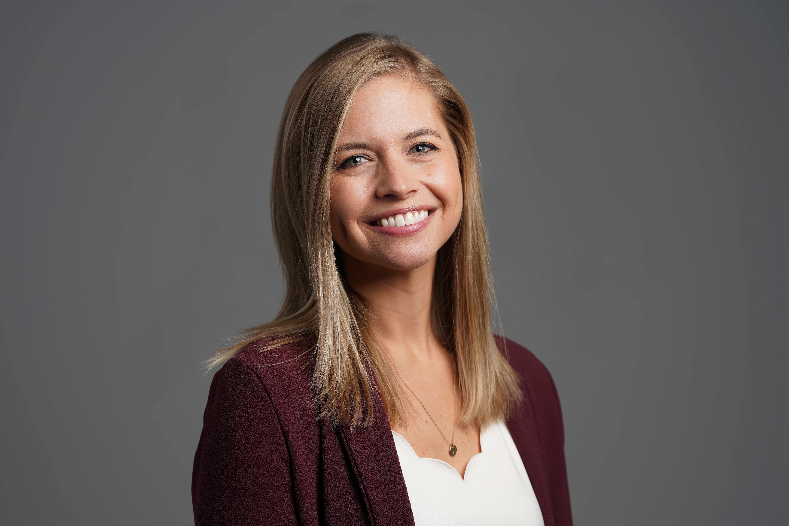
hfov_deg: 19.5
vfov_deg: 13.0
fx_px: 2301
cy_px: 263
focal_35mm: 105
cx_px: 394
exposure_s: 1/160
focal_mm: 105
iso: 100
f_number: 4.5
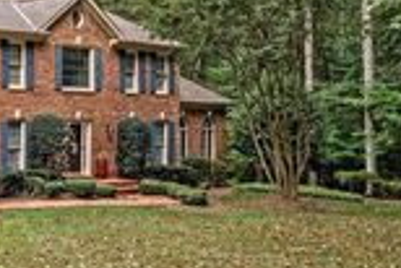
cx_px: -211
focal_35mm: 67
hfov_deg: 23.6
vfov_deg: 20.5
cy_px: 129
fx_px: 743
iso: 100
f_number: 8
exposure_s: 1/30
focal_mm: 20.5
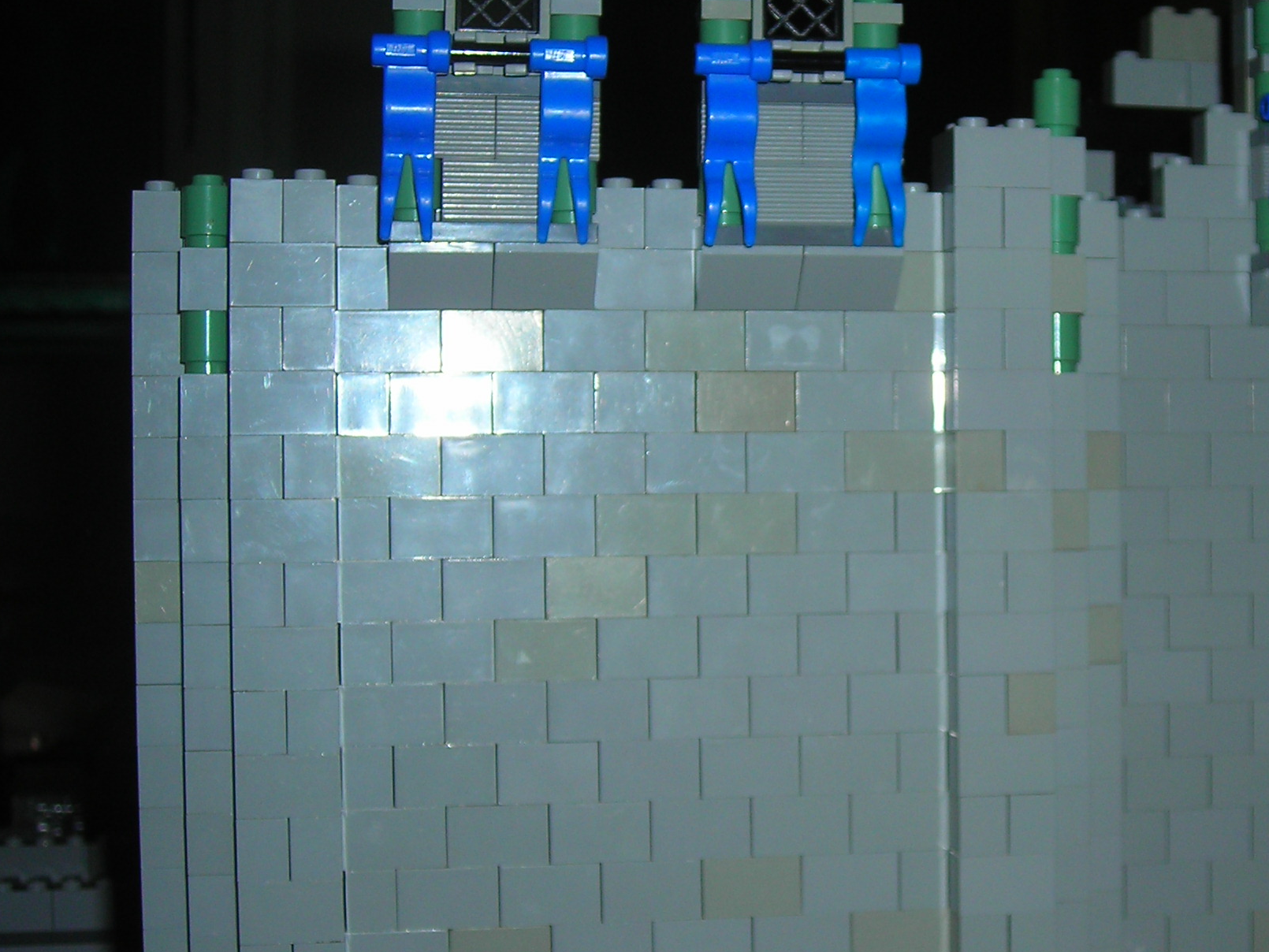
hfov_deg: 28.8
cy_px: 524
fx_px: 2420
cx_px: 985
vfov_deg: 22.3
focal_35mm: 66
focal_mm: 6.8
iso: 50
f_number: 3.3
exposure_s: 1/60.1
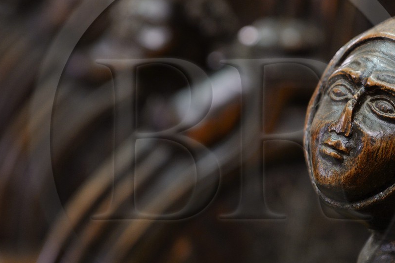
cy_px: 140
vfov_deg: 9.9
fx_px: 1524
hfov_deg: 14.8
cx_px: 230
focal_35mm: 139
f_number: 4
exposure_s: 1/3.33
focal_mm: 70
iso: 800
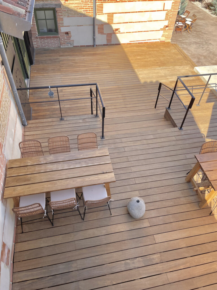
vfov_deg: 67.3
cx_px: 108
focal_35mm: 26
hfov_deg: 53.1
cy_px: 145
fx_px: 217
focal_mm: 4.2
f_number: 1.6
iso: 32
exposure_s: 1/525
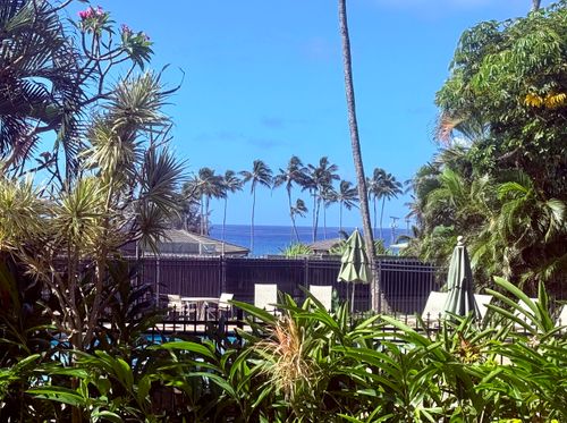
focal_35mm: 48
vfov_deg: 30.2
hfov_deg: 39.7
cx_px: 284
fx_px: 785
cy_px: 212
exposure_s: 1/3096
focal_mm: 6.76
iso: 80
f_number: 1.78
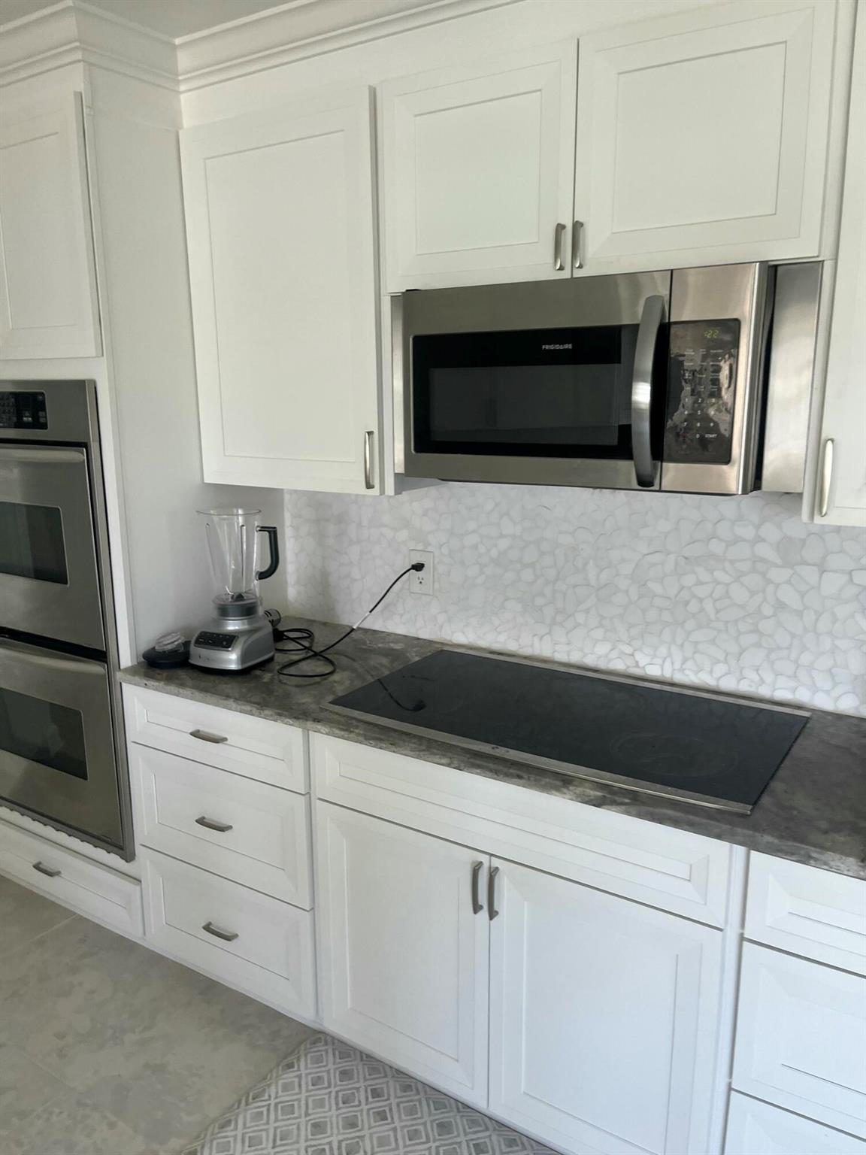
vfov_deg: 67.3
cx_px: 433
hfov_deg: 53.1
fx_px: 867
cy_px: 578
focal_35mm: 26
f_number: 1.6
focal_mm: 5.1
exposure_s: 1/116
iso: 125
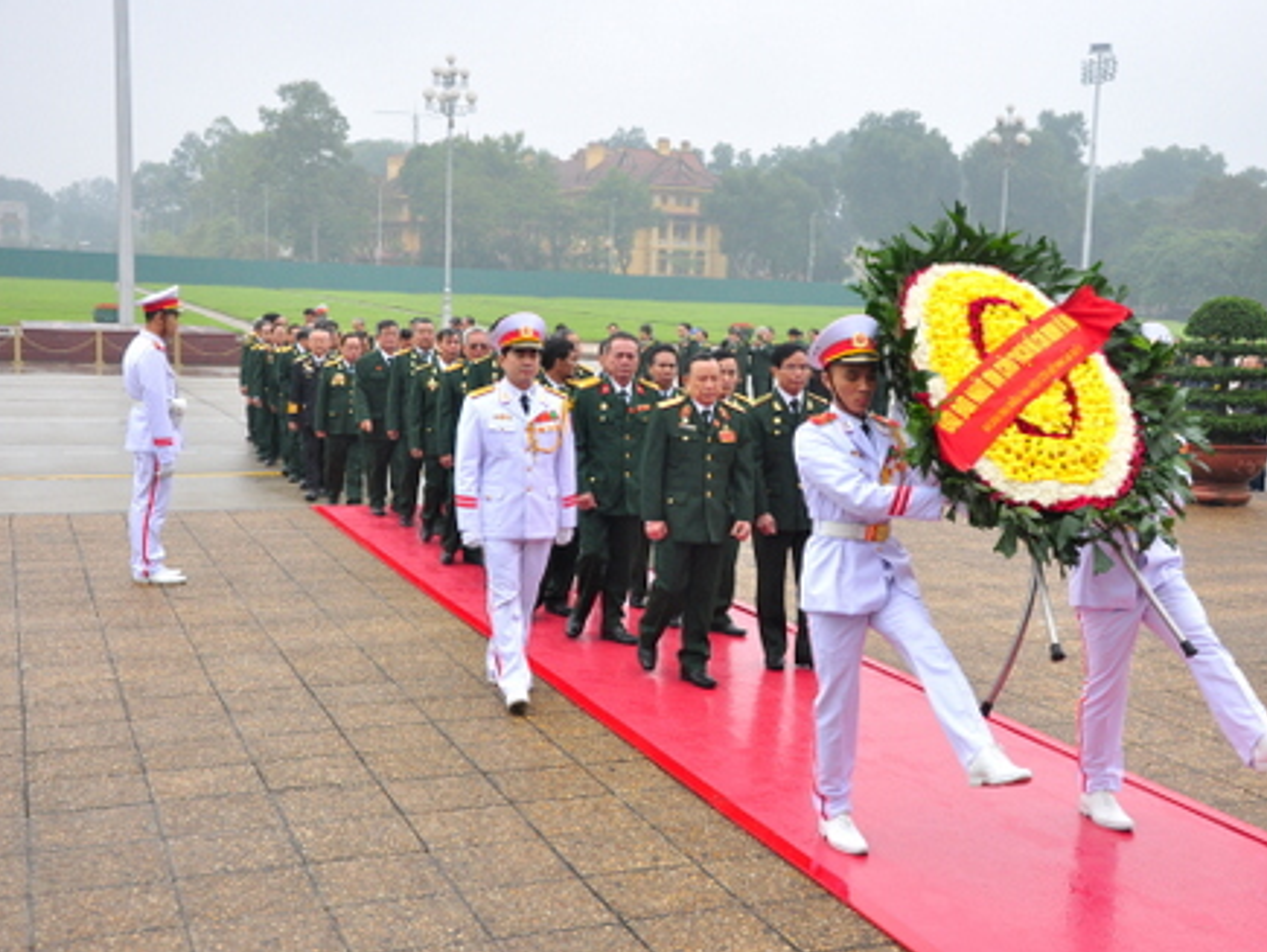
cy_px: 480
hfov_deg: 43.7
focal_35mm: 43
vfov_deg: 33.6
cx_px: 708
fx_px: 1575
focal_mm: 26
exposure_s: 1/160
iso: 640
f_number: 5.6
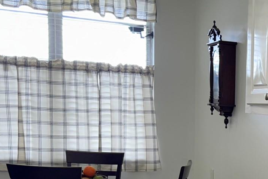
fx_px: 529
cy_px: 197
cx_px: 299
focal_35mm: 71
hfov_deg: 26.1
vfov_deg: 18.5
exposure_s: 1/120
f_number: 1.78
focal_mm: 6.76
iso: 80
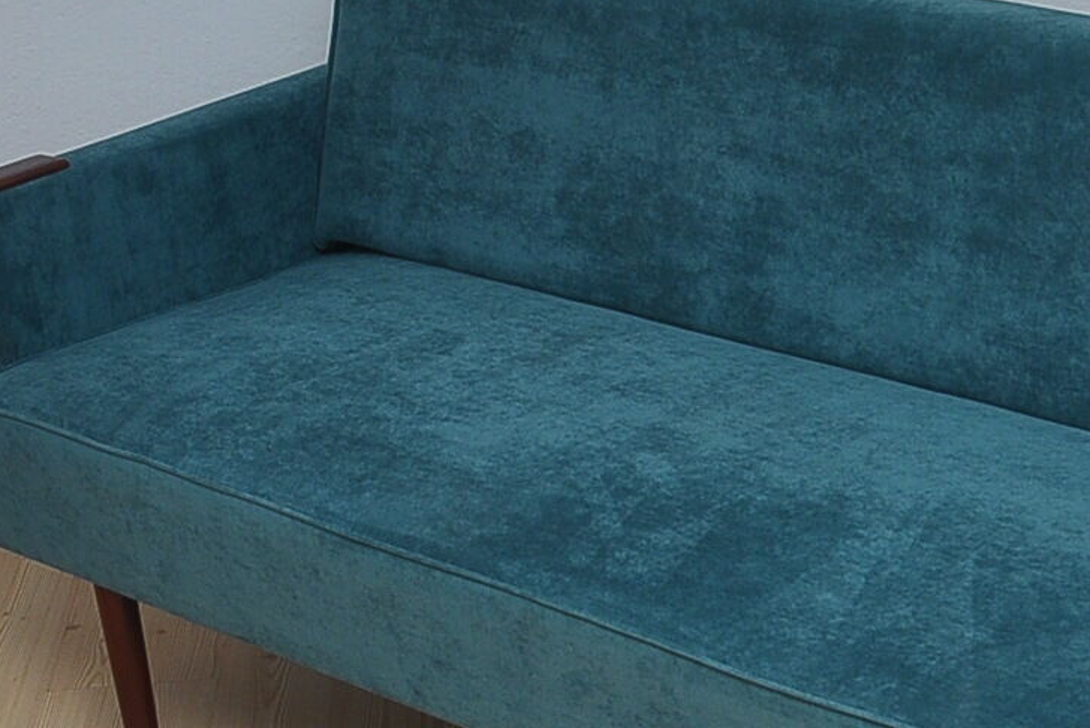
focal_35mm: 87
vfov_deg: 15.7
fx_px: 2635
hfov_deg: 22.8
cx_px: 972
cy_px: 476
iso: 220
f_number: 5.6
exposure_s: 1/200
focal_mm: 22
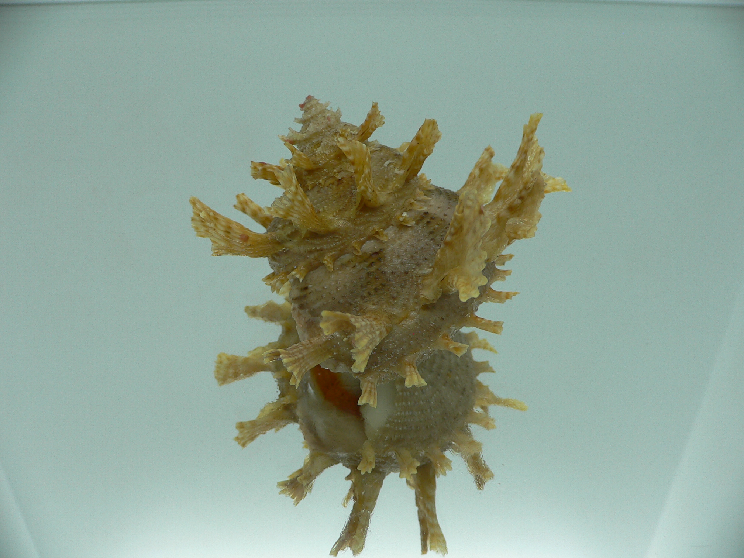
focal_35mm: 35
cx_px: 372
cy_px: 279
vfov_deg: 40.7
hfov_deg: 52.6
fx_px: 752
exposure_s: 1/60
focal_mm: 4.6
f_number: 2.8
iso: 80
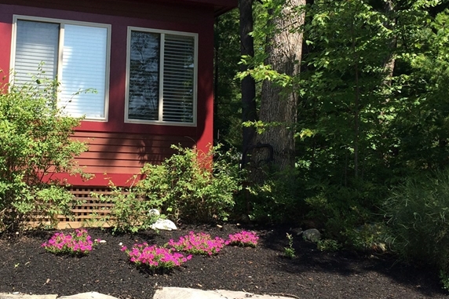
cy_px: 70
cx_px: 144
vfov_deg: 24.7
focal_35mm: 54
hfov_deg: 36.4
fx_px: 673
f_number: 2.2
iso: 32
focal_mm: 4.15
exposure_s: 1/933
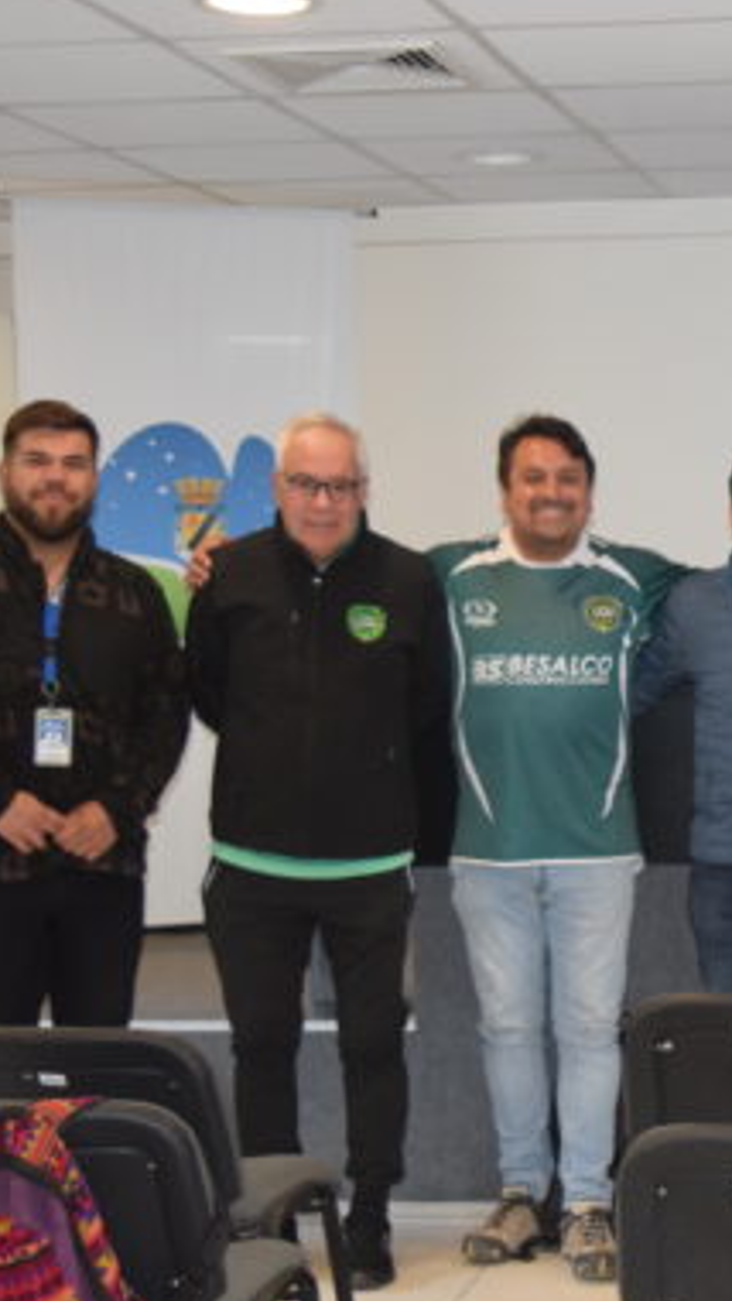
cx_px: 968
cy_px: 774
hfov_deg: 15.7
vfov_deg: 28.9
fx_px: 2519
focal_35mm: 73
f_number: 3.8
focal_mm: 23
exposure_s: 1/60
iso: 1400
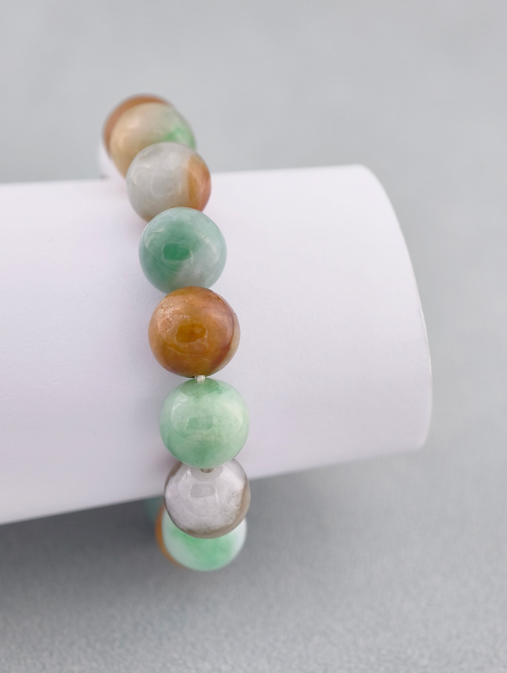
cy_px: 363
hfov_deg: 15.3
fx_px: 1889
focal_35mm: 97
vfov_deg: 20.2
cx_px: 266
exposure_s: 1/160
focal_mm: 22.48
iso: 125
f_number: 2.67
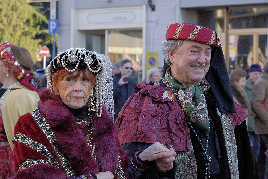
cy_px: 90
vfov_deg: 9.3
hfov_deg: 14.0
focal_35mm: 147
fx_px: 1094
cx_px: 134
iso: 3200
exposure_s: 1/250
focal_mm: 98.2
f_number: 10
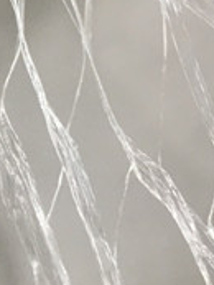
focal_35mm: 134
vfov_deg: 14.7
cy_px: 96
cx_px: -145
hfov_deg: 10.5
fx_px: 1103
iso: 25
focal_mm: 4.15
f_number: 2.2
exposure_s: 1/33
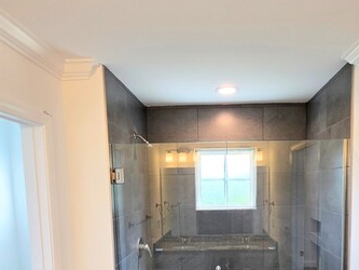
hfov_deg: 68.6
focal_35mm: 25
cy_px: 212
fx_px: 259
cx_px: 218
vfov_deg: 51.8
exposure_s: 1/120
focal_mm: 2.2
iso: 64
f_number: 1.9
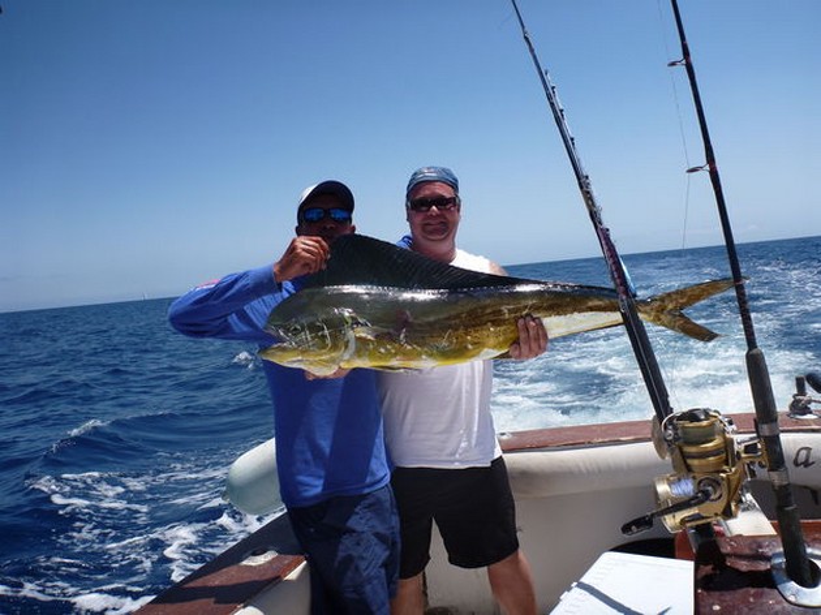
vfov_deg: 49.7
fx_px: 664
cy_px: 308
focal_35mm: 28
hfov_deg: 63.5
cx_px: 410
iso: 100
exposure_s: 1/1300
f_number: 3.3
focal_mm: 4.9
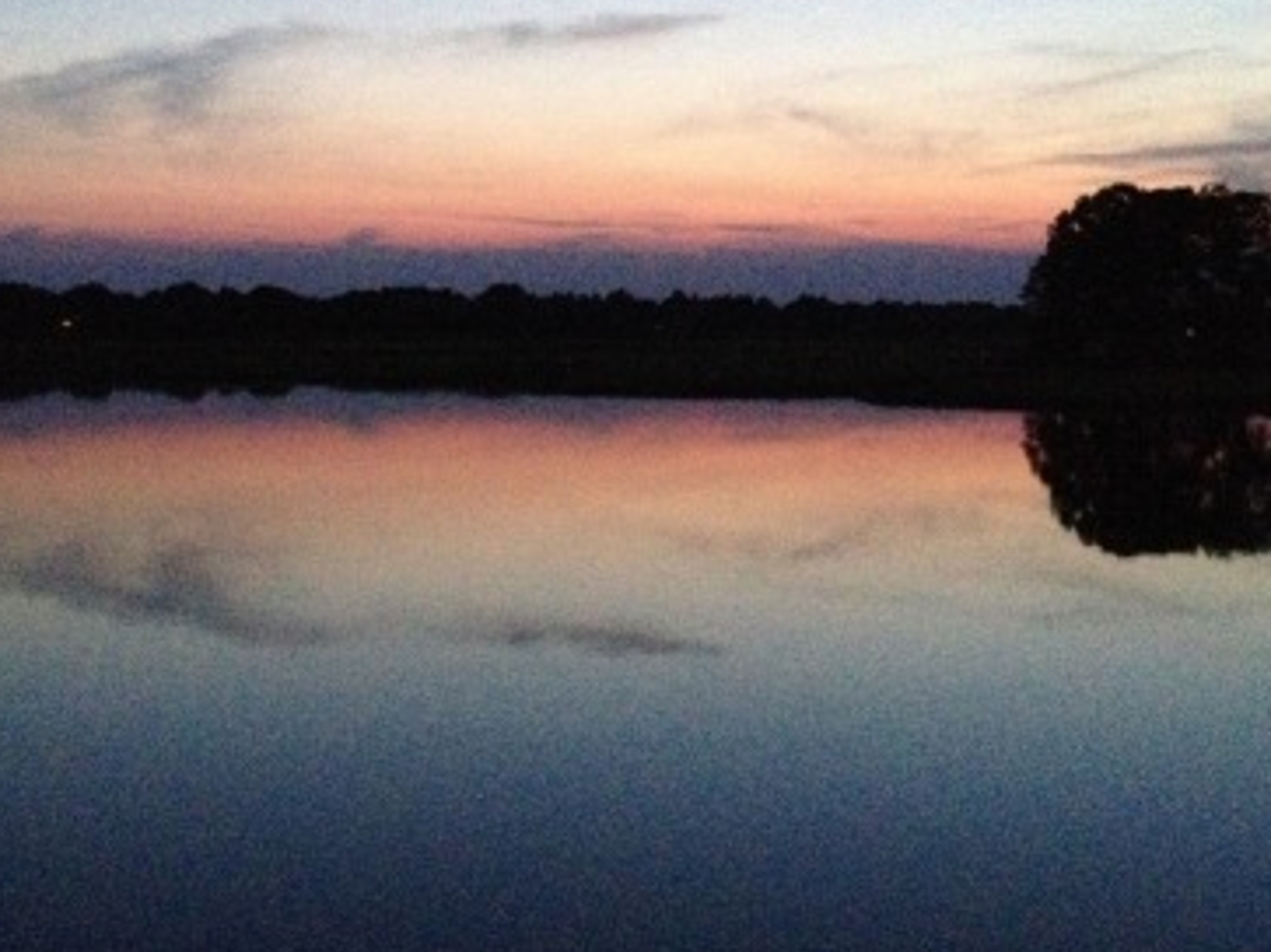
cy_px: 289
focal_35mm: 56
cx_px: 550
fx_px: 2055
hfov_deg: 34.3
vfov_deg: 25.9
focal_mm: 4.28
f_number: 2.4
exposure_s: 1/15
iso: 800
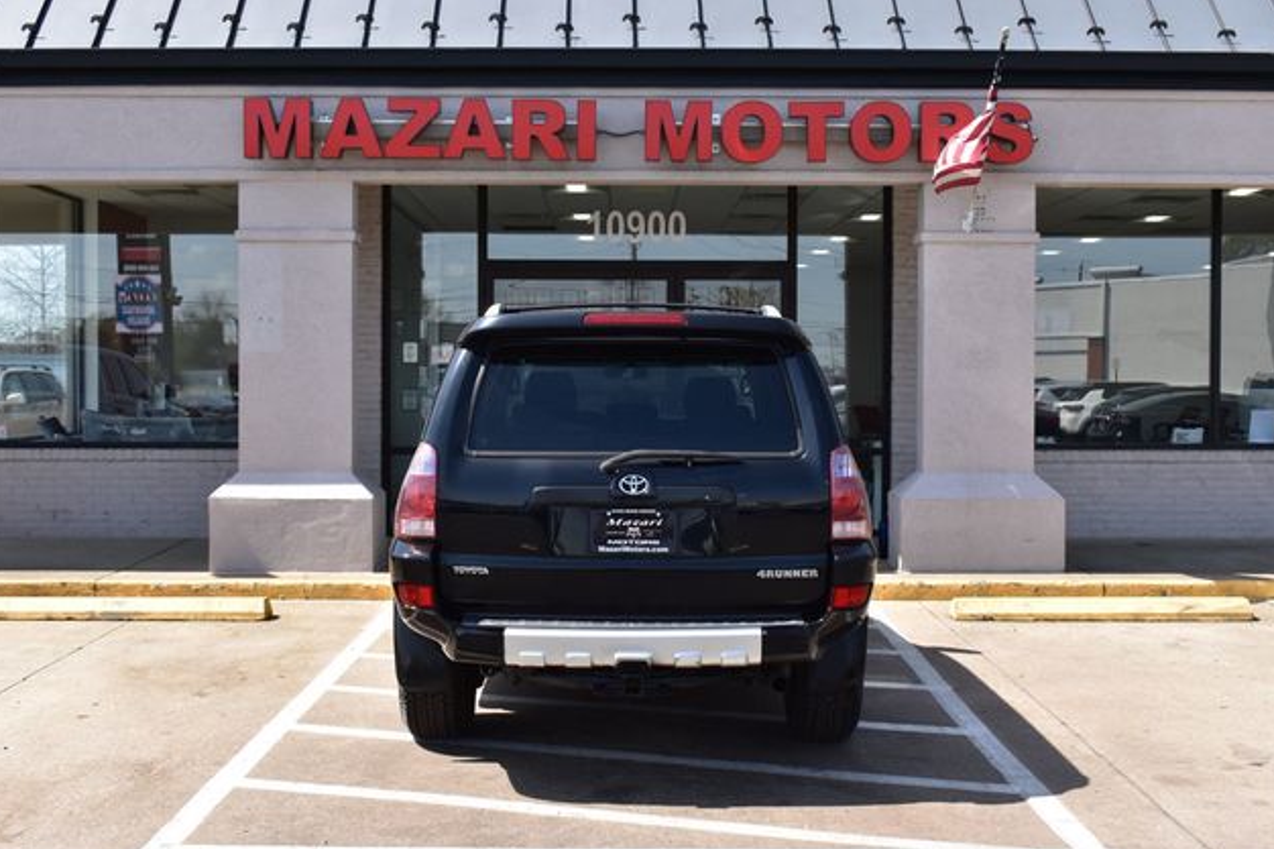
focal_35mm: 46
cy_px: 428
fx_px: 1627
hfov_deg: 42.8
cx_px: 639
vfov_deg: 29.2
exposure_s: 1/400
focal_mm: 30
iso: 400
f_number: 11
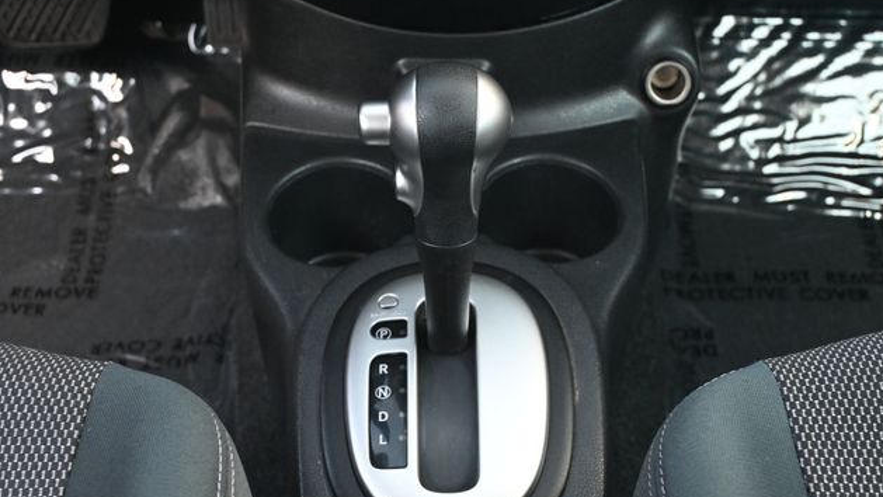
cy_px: 278
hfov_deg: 32.1
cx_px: 438
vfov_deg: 18.4
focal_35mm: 66
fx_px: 1535
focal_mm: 41
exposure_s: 1/125
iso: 2000
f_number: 5.6
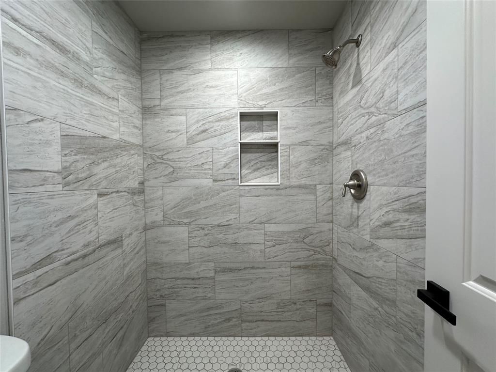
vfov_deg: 85.7
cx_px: 248
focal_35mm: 14
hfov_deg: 102.1
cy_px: 186
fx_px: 201
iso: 160
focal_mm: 2.22
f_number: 2.2
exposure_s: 1/120
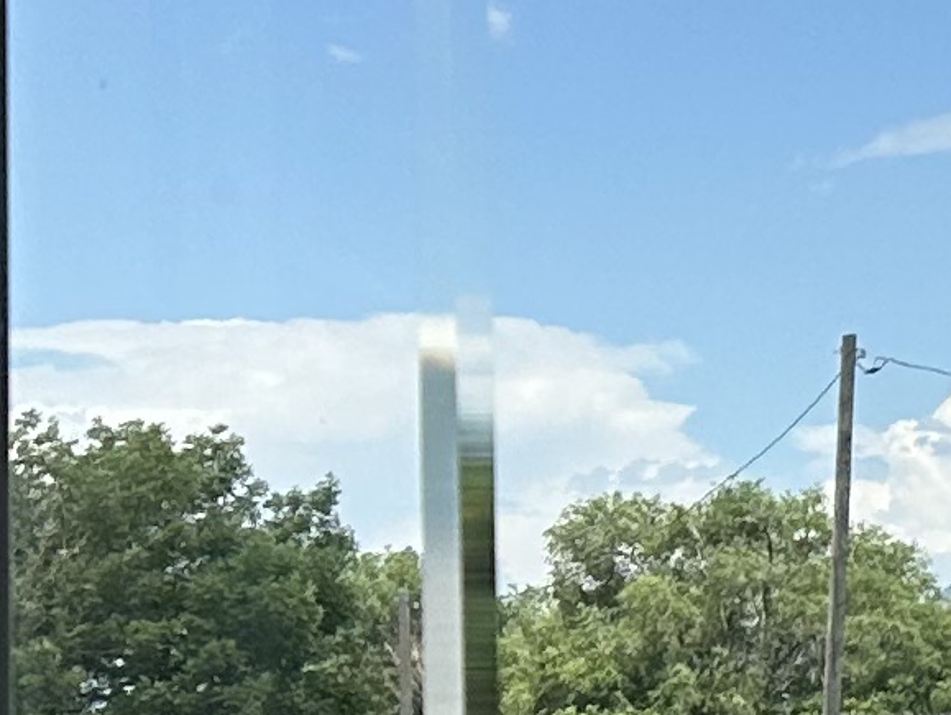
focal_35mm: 167
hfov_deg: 9.7
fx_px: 4591
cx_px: 2621
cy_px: 654
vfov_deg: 8.9
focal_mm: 6.86
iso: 80
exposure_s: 1/3356
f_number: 1.78
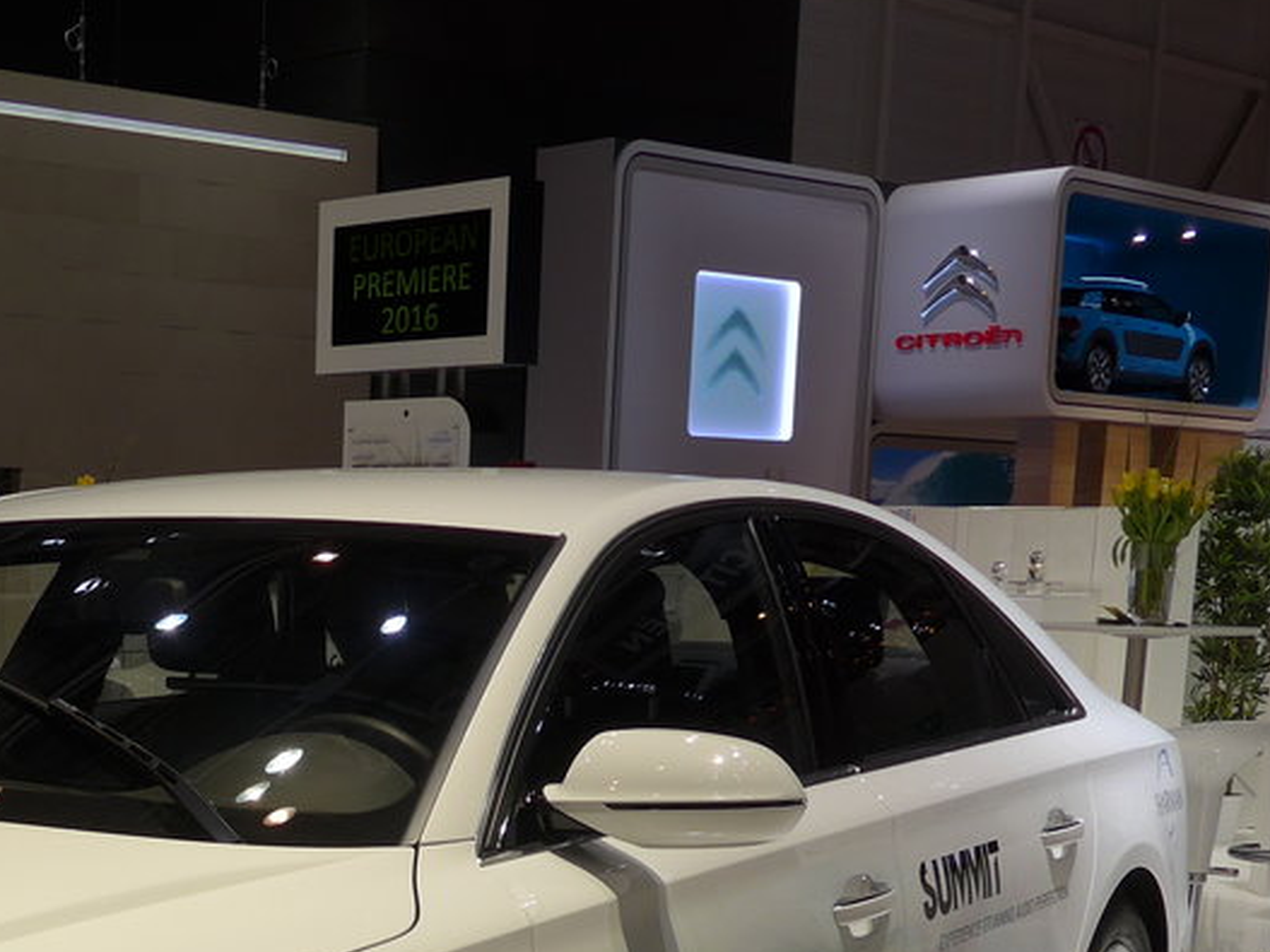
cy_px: 1048
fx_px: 2421
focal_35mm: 66
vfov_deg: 21.1
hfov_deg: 27.5
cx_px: -34
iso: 80
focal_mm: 6
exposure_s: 1/250
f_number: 2.8
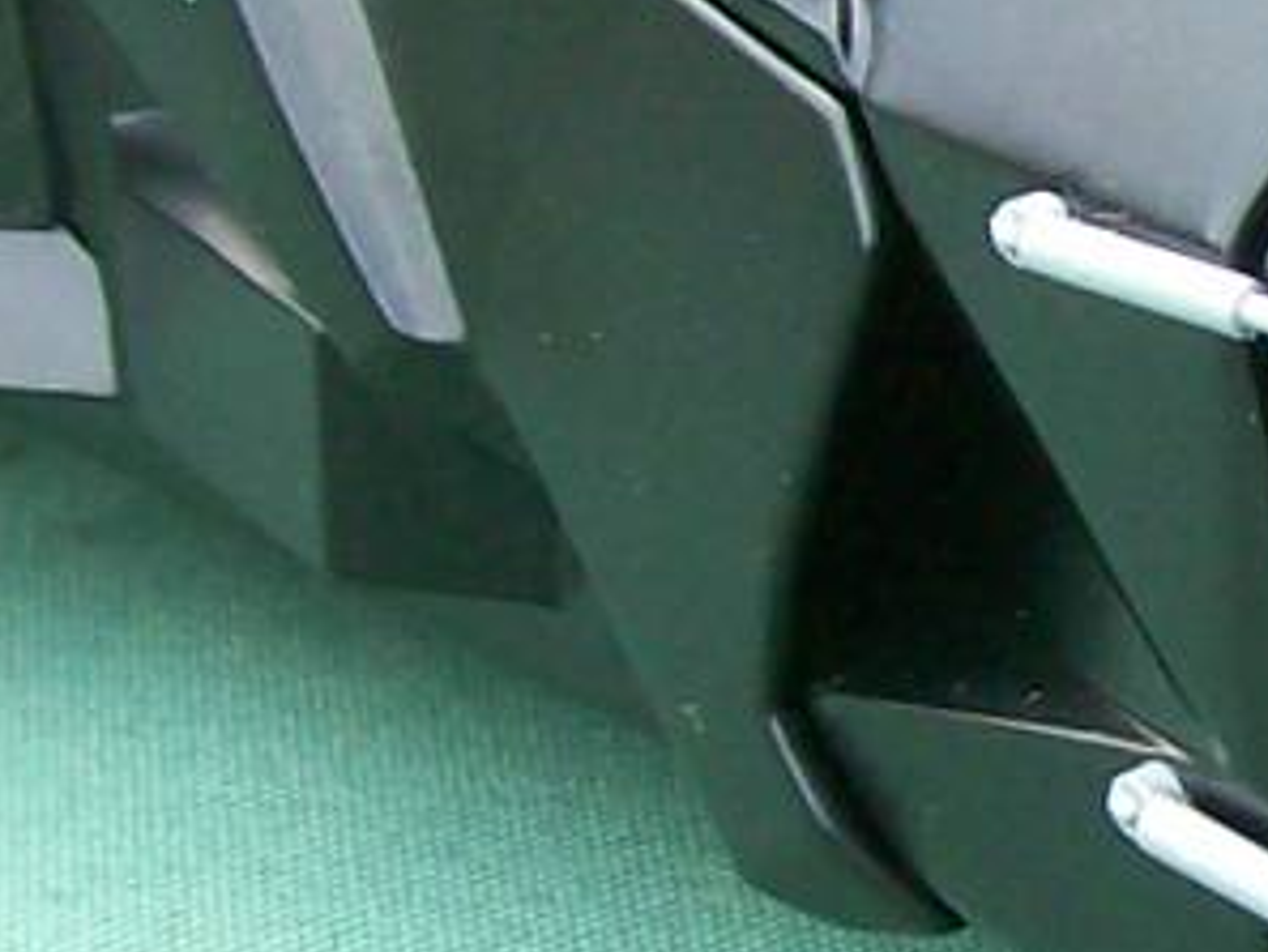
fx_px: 7109
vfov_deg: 7.6
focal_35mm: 194
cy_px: 60
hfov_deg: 9.9
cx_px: 1802
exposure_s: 1/54.8
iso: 80
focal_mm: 6
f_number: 2.7
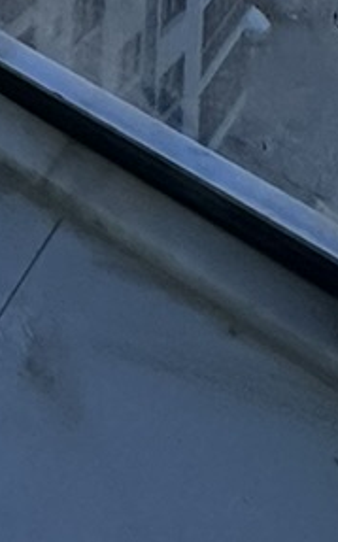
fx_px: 1565
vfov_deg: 11.2
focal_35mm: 106
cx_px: -587
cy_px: -1105
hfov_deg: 10.0
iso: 40
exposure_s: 1/769
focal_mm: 2.22
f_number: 2.2
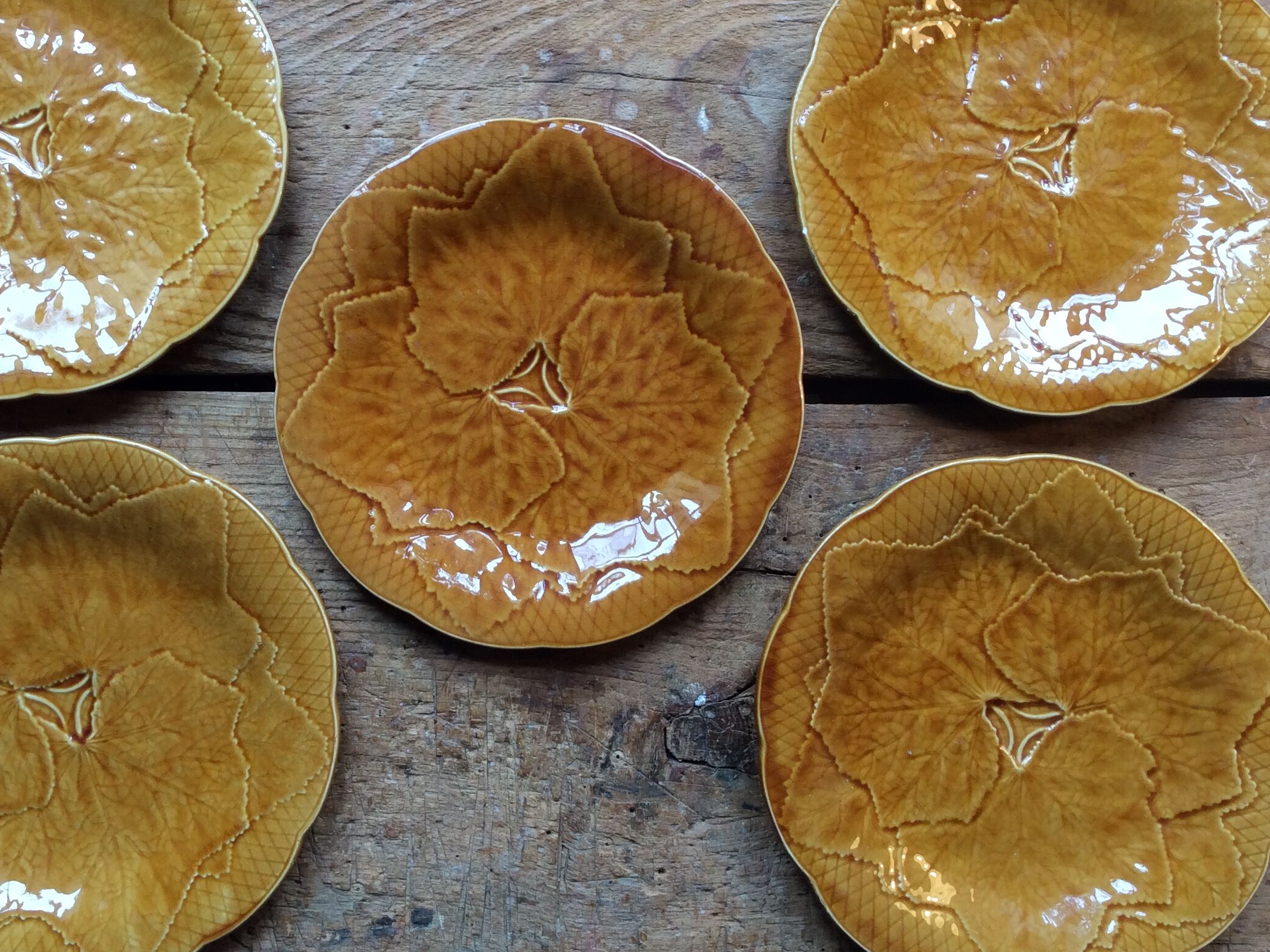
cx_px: 514
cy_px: 441
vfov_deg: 35.9
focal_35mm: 40
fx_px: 1467
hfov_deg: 46.6
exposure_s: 1/50
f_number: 2.4
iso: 40
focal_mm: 3.3
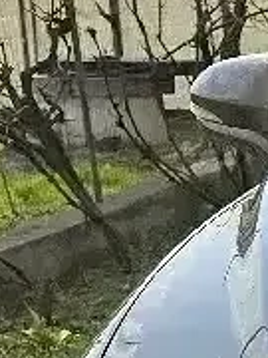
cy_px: 614
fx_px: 1755
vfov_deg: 11.0
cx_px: 818
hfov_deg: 7.6
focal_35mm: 170
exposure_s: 1/1429
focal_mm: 6.3
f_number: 1.7
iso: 12
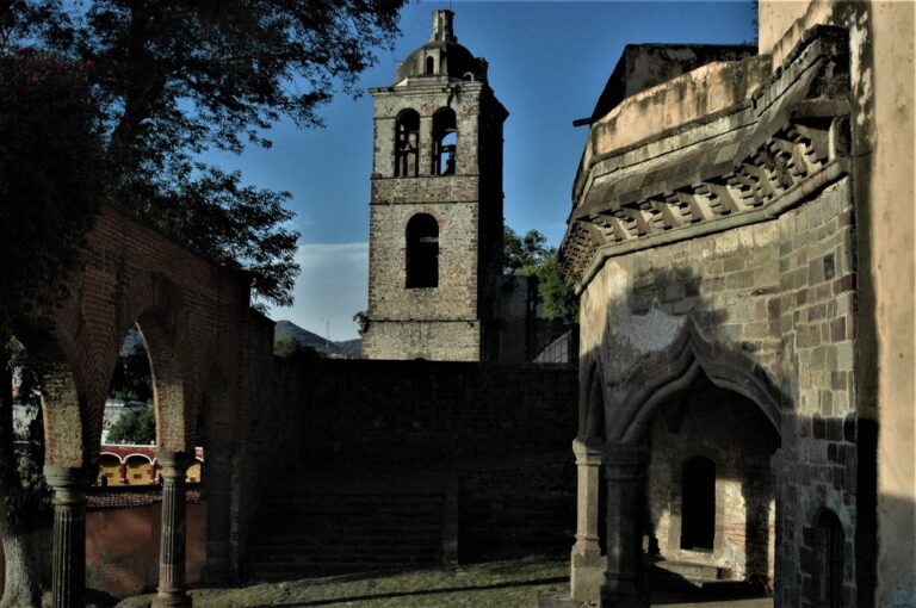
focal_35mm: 42
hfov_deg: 46.5
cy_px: 304
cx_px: 458
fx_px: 1067
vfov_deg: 31.8
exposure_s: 1/200
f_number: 20
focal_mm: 28
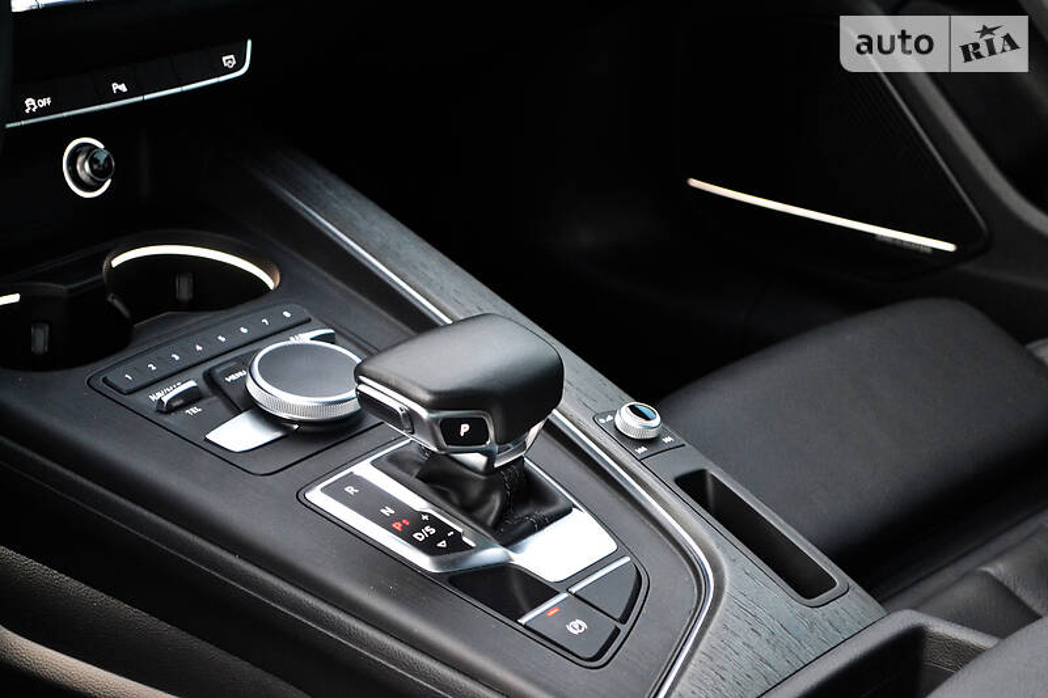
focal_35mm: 82
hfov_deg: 24.6
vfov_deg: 16.5
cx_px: 524
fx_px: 2401
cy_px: 349
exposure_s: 1/15
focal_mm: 55
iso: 2200
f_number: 5.6
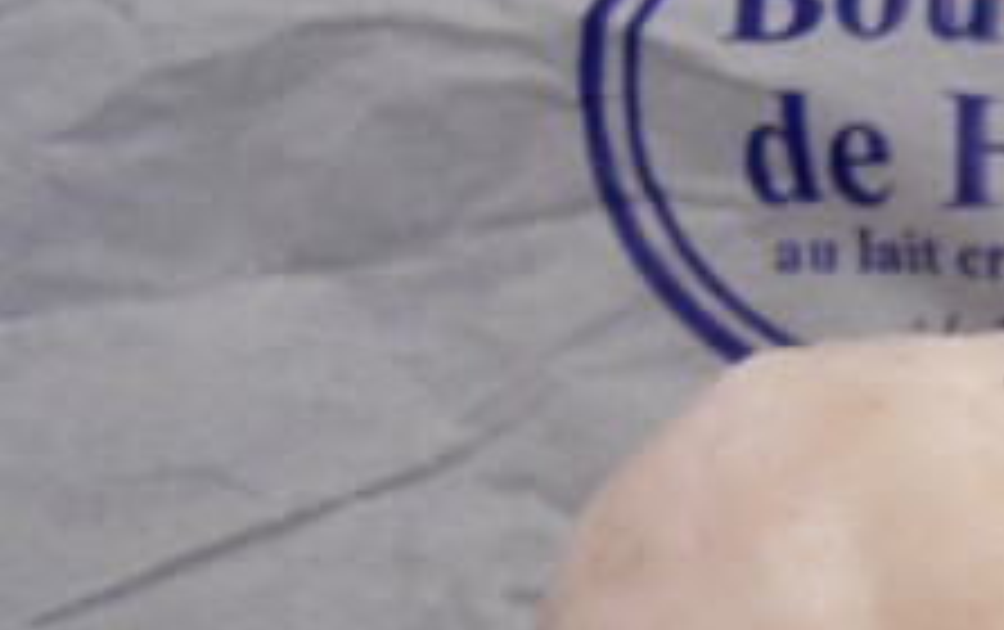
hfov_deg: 26.2
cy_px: 711
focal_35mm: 74
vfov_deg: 17.0
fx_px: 2027
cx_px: 1022
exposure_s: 1/13
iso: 400
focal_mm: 4.7
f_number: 2.8
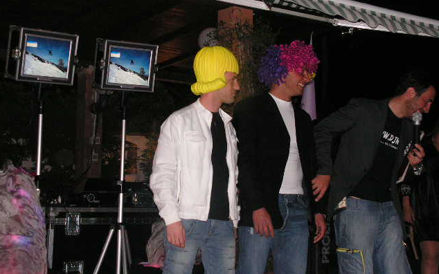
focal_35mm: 61
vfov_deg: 21.3
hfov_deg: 33.5
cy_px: 127
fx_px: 730
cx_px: 219
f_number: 3.3
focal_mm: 9.6
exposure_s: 1/60
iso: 200
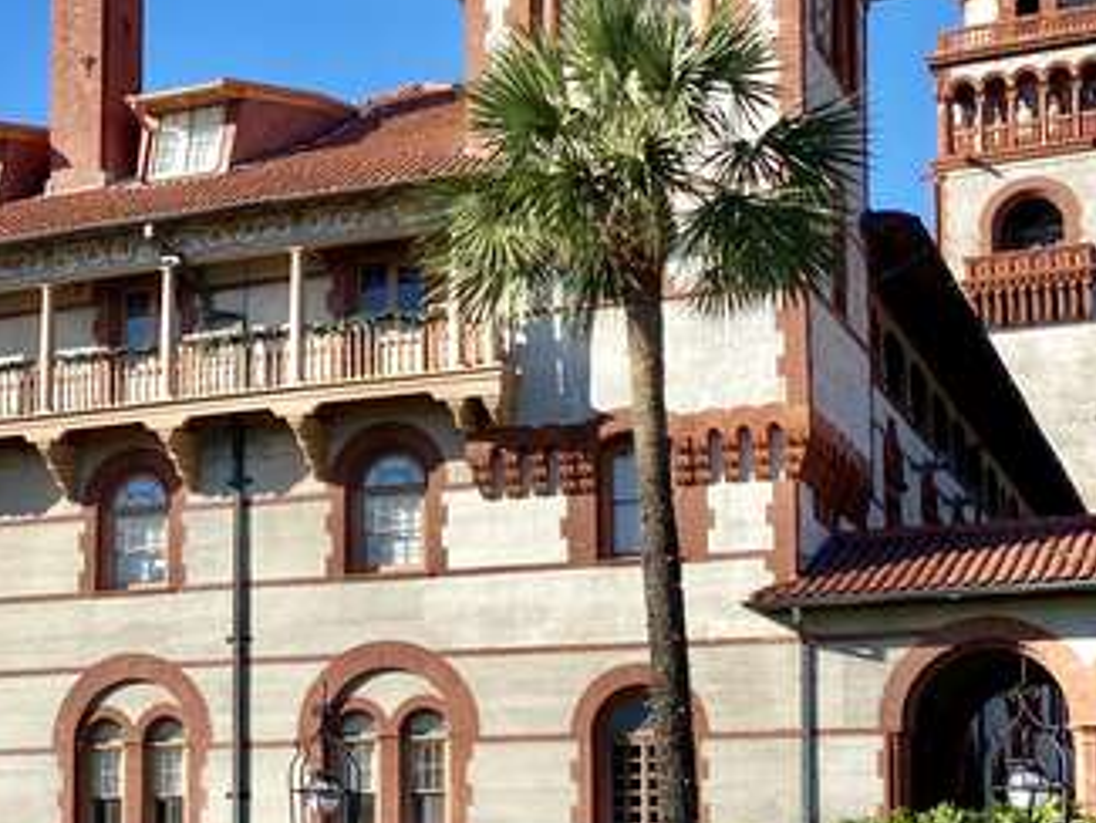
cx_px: 128
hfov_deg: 29.1
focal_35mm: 64
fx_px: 2027
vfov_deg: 22.8
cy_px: 253
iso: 32
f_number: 1.8
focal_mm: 4.25
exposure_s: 1/1996
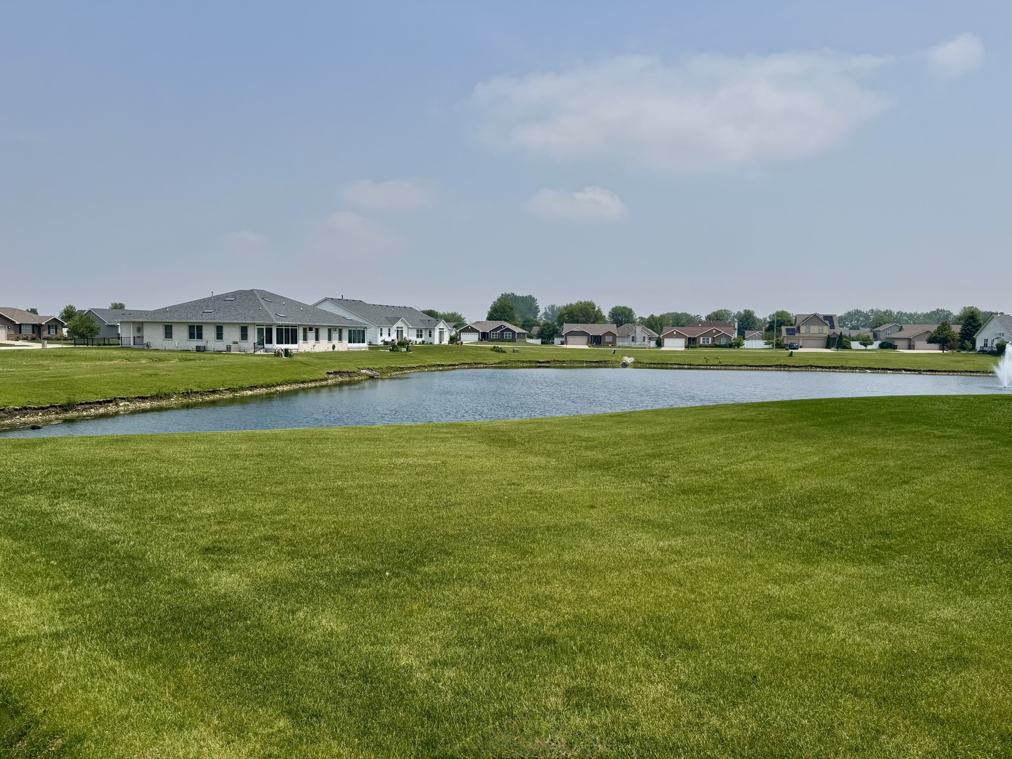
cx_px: 506
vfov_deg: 56.8
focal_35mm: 24
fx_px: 702
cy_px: 380
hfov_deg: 71.6
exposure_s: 1/9009
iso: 80
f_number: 1.78
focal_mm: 6.76
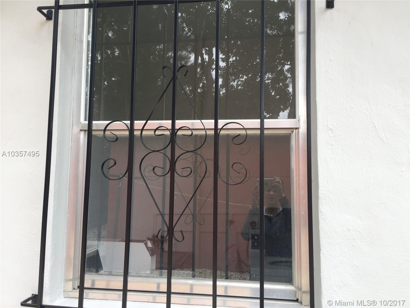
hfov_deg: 61.7
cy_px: 154
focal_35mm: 29
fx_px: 343
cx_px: 205
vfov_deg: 48.2
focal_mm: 4.15
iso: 32
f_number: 2.2
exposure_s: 1/130
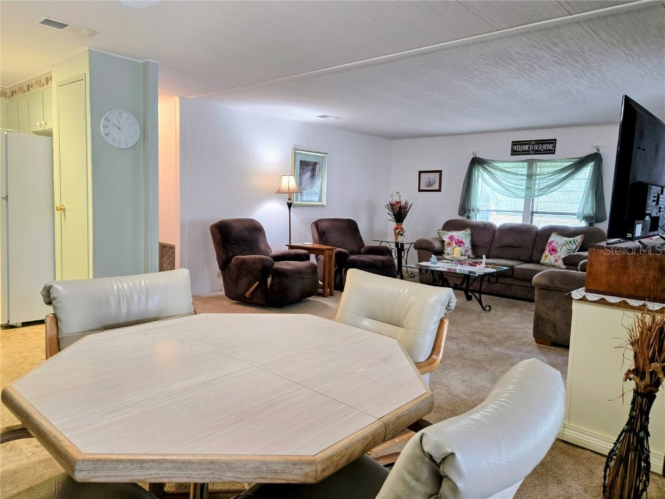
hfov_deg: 73.9
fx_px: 442
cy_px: 250
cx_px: 332
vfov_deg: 58.9
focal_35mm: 23
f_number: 1.8
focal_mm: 5.4
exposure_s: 1/120
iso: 160
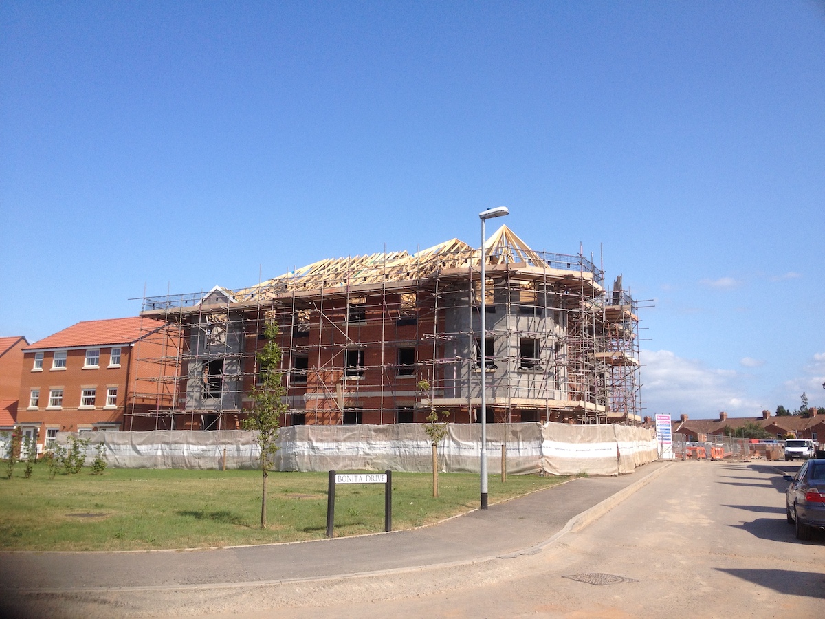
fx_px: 834
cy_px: 310
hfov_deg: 52.6
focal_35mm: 35
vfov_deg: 40.7
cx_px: 412
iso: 50
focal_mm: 4.28
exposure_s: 1/1783
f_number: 2.4
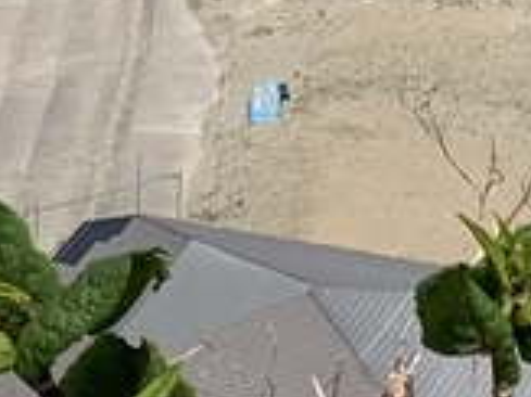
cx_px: 277
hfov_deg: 10.3
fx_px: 2943
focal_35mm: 192
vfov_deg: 7.0
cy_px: -739
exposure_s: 1/3185
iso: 25
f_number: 1.8
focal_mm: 4.25
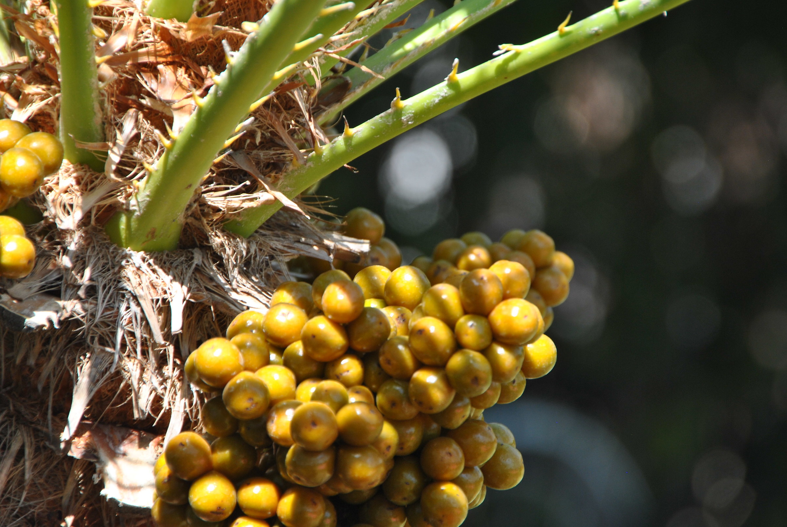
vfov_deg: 3.7
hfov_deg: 5.5
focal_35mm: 375
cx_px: 394
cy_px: 264
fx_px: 8207
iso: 200
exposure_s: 1/160
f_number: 8
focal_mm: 250
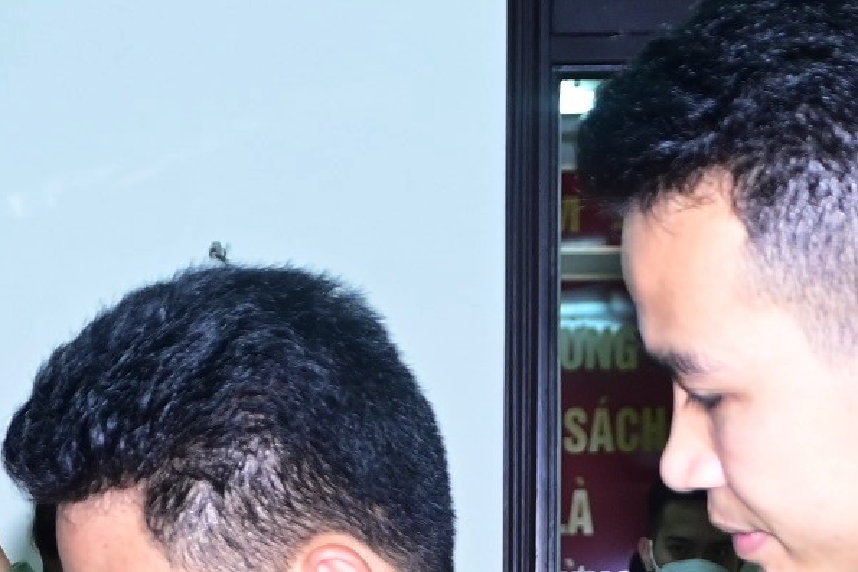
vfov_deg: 10.4
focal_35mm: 129
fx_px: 3075
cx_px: 215
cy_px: 745
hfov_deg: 15.8
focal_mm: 26
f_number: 4.5
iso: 800
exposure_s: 1/200
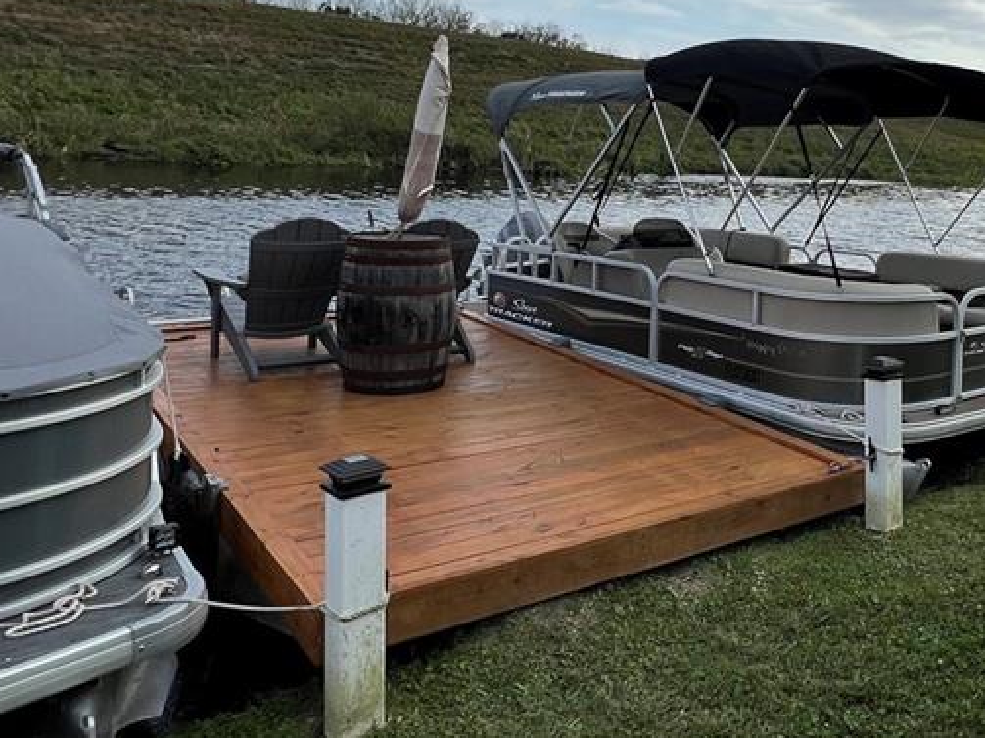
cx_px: 787
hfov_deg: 54.4
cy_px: 213
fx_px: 882
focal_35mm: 31
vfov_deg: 44.4
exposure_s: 1/2096
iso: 32
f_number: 1.8
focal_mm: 1.57
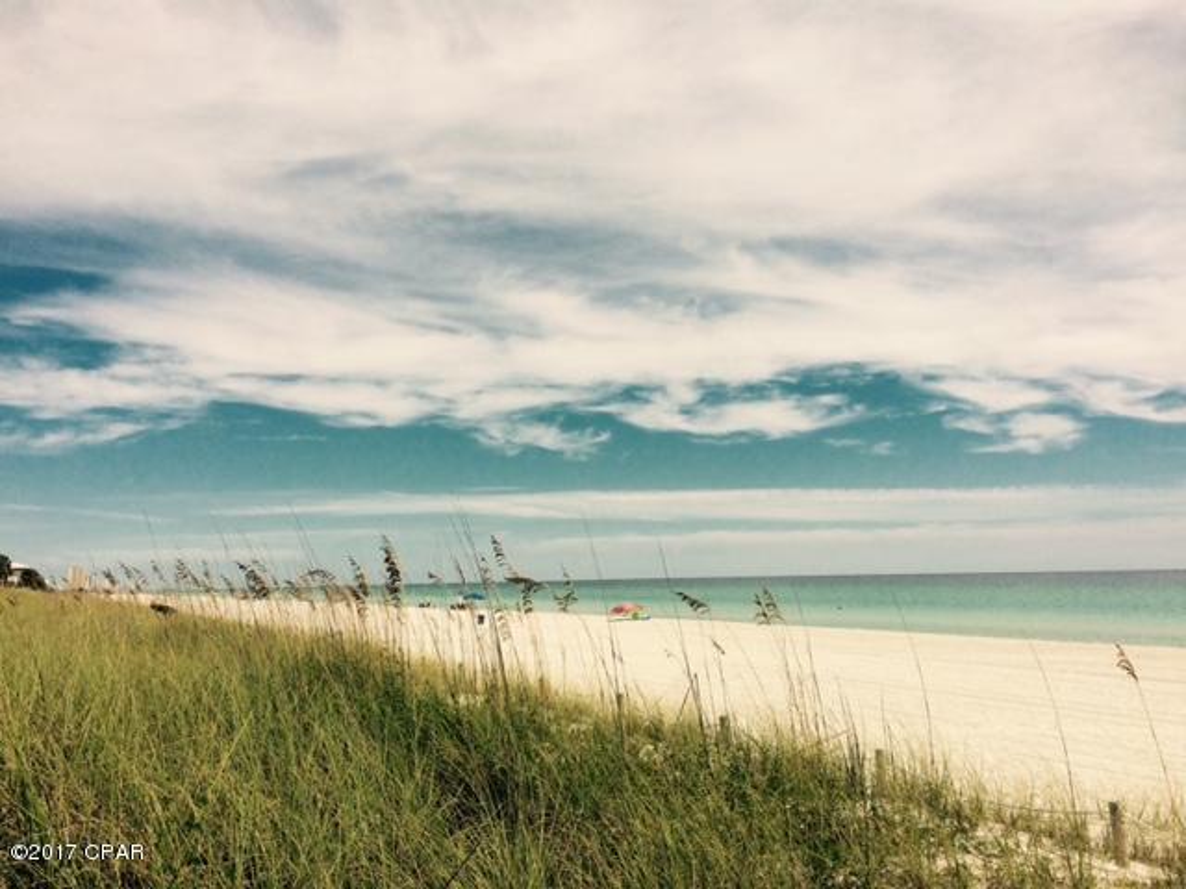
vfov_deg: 48.2
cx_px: 593
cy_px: 444
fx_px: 994
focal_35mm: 29
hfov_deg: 61.7
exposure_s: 1/4566
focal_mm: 4.15
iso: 32
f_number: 2.2
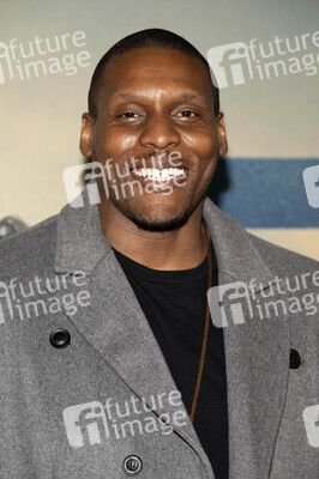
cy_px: 240
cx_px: 160
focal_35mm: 109
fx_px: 1451
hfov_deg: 12.5
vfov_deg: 18.8
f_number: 4.5
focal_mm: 109
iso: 800
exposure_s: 1/200
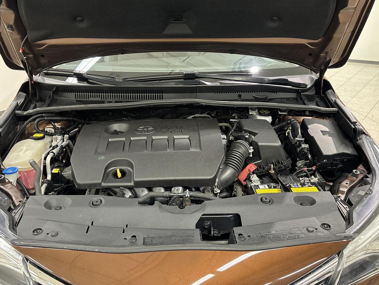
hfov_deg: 56.8
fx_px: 350
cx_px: 180
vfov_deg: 43.9
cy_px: 112
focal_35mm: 32
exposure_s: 1/50
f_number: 1.6
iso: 250
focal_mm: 5.96
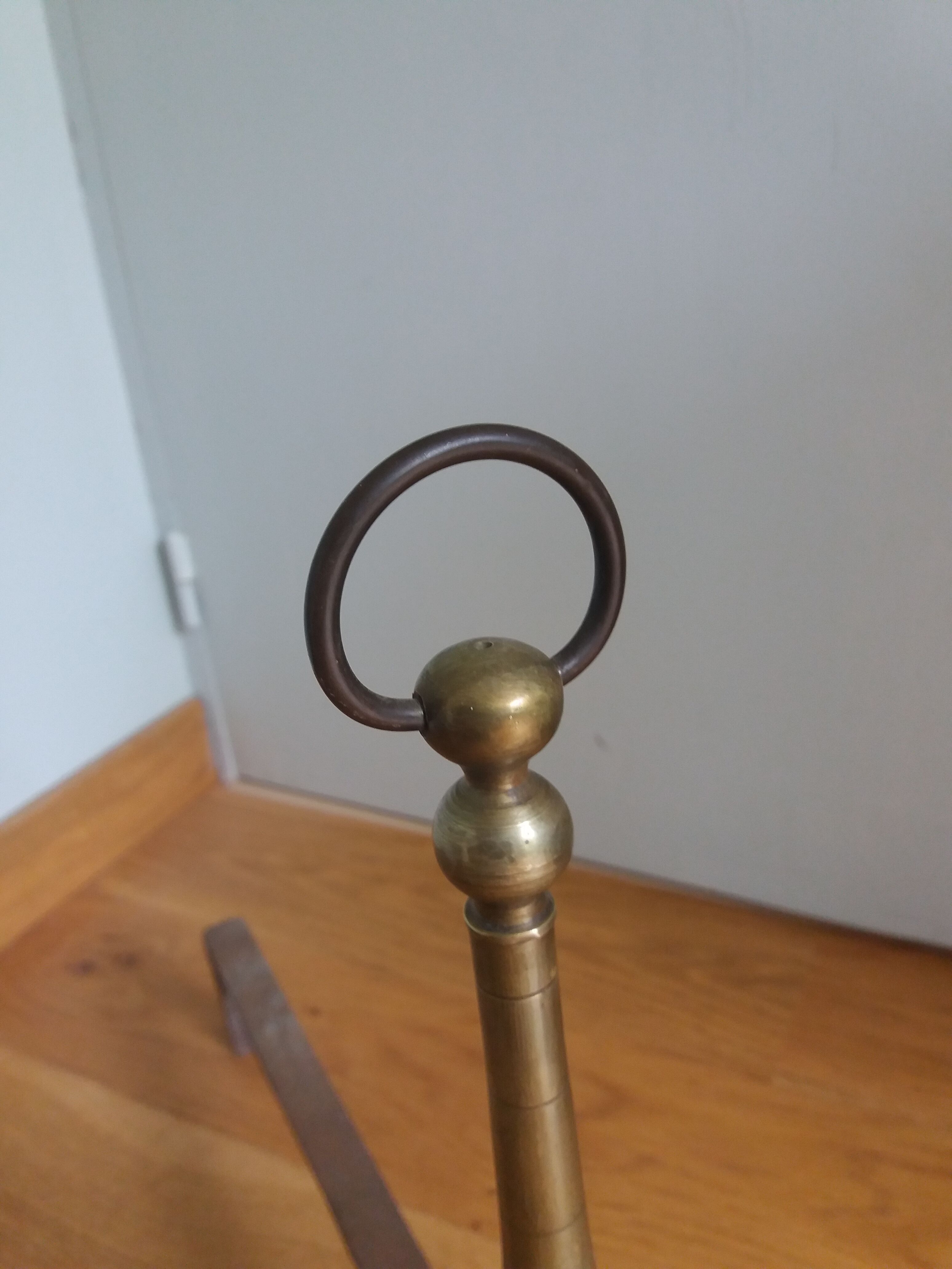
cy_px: 634
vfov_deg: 63.4
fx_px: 1027
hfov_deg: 49.7
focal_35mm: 28
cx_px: 476
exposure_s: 1/33
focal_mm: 3.7
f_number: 1.9
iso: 160
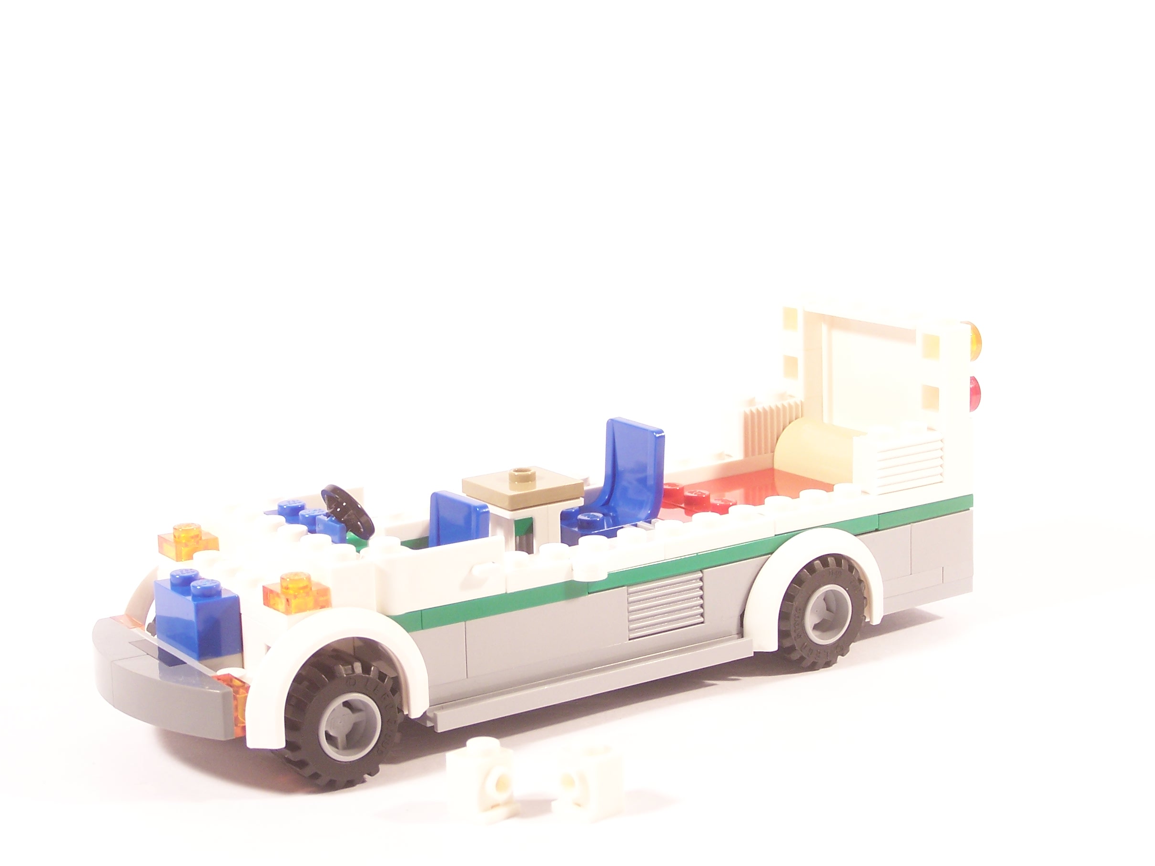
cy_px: 457
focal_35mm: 68
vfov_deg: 21.6
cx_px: 553
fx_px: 2269
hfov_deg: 28.6
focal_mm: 10.7
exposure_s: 1/10
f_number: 3.2
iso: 100
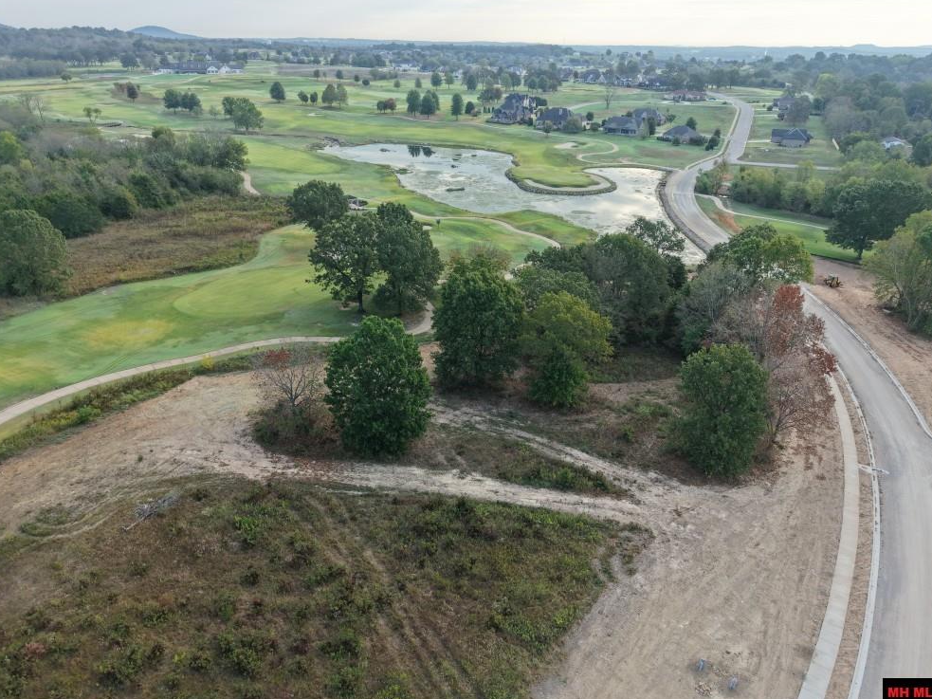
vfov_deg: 54.9
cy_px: 340
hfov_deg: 69.4
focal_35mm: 25
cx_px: 461
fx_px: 673
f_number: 1.8
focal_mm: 8.67
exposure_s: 1/1000
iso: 400
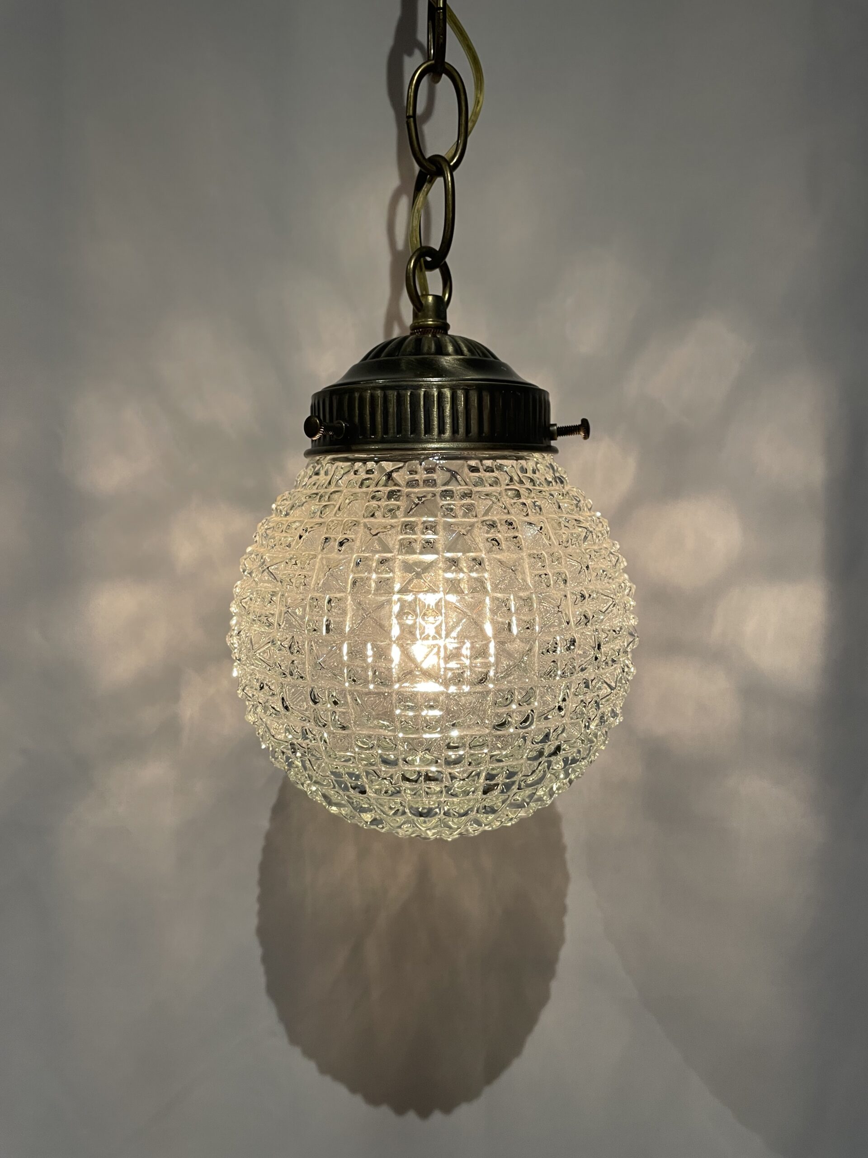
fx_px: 869
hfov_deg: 53.1
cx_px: 434
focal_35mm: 26
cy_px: 579
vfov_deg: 67.3
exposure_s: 1/50
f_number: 1.6
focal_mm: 4.2
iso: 80
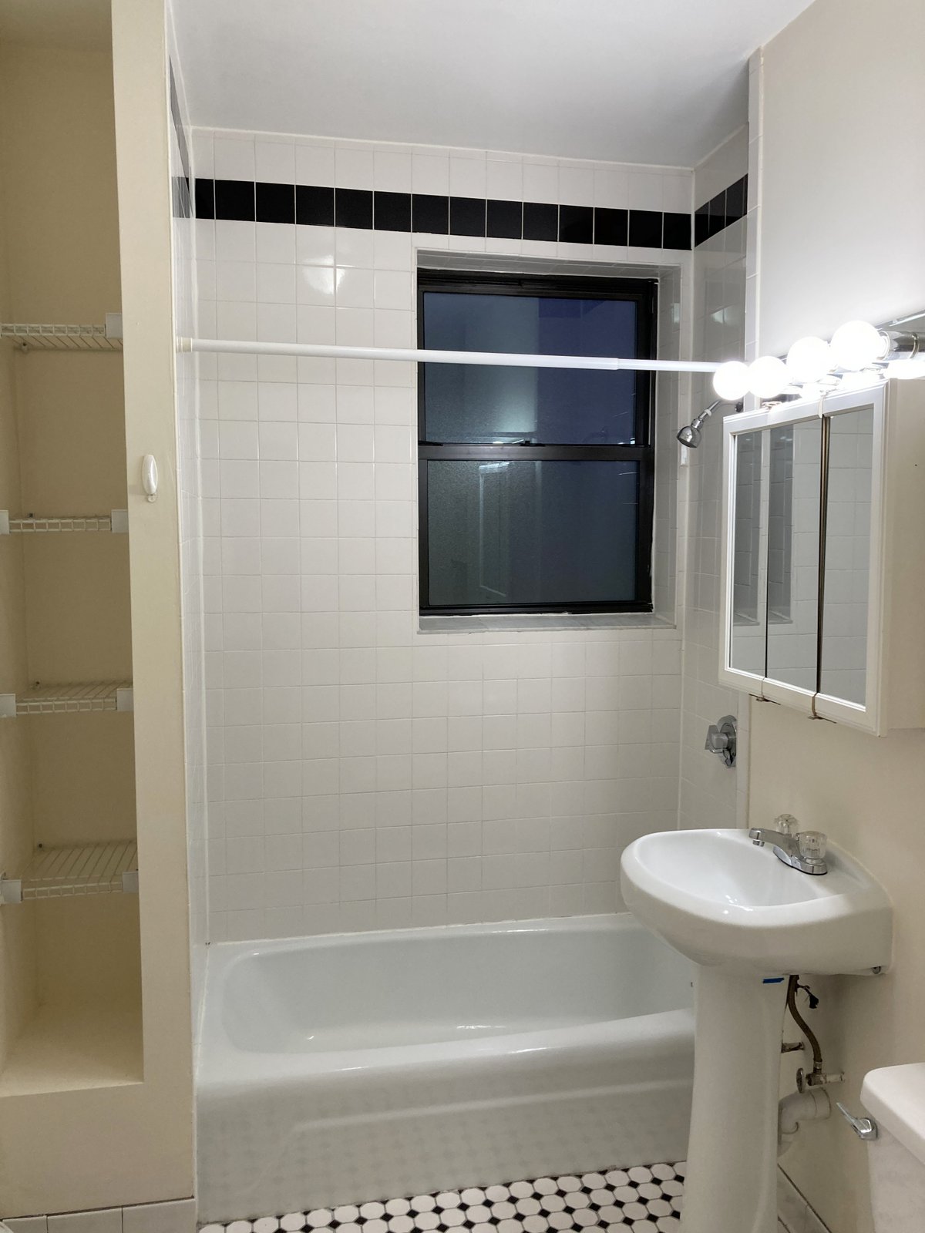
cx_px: 462
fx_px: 998
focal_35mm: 28
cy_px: 616
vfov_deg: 63.4
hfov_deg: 49.7
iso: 64
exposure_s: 1/60
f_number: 1.8
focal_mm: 3.99
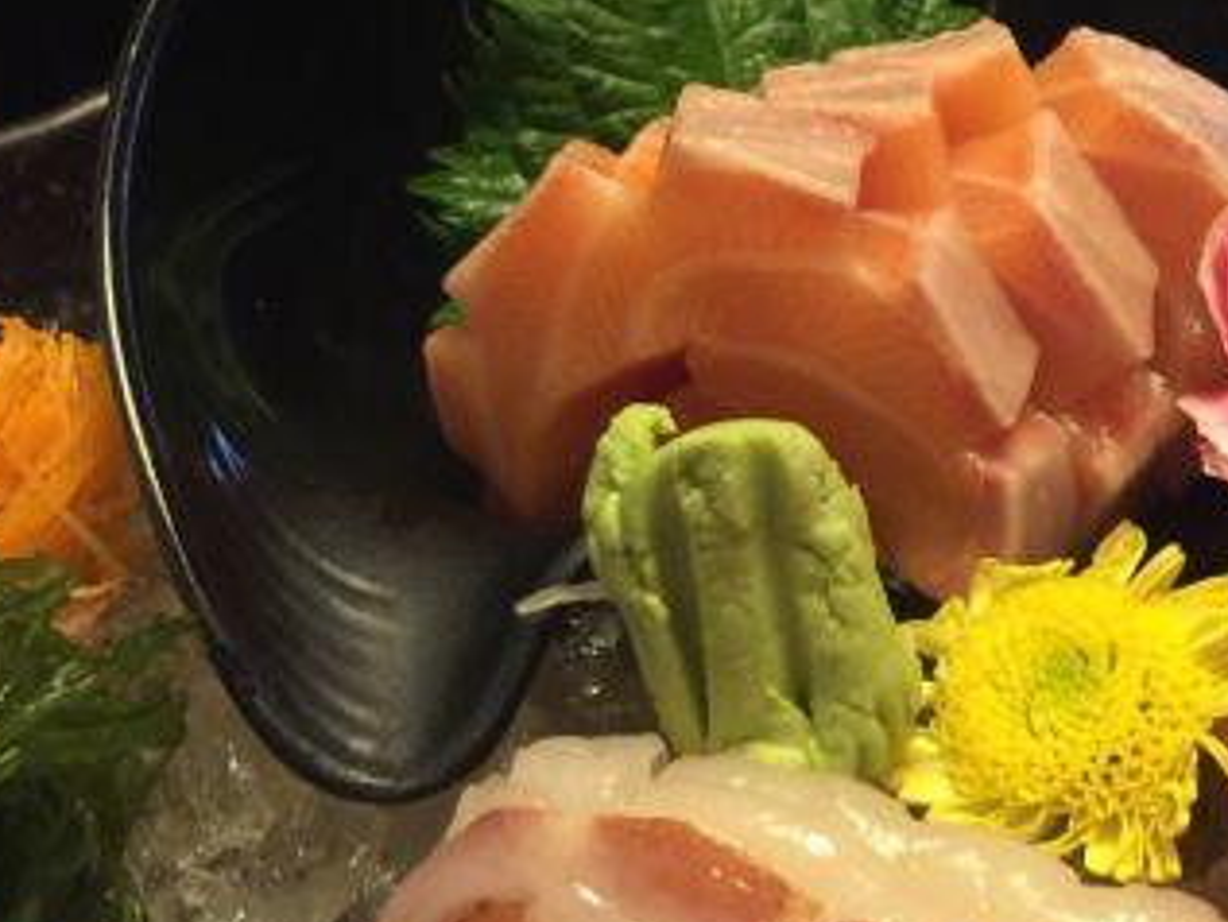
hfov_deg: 29.9
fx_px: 2271
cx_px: 864
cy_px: 540
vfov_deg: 22.9
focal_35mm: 64
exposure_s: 1/4
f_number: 2.2
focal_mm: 4.15
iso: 64
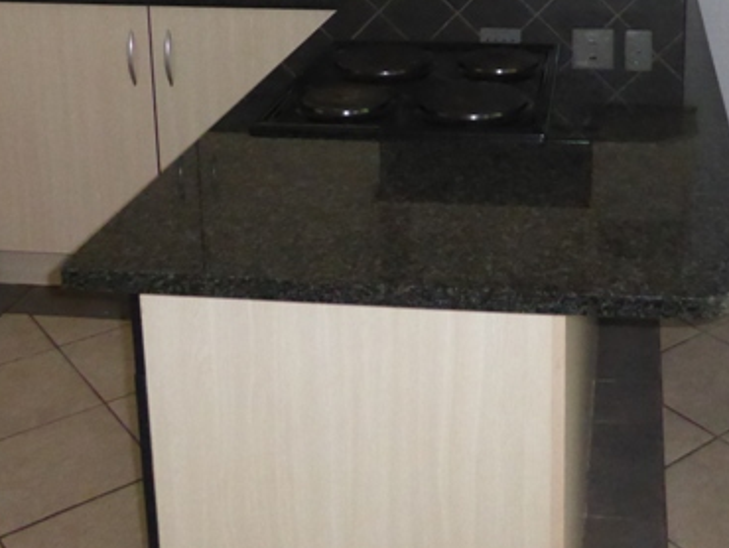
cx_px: 514
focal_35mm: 54
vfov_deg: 25.4
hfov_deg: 35.0
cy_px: -30
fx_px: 1138
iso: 800
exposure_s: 1/60
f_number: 3.3
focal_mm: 4.3
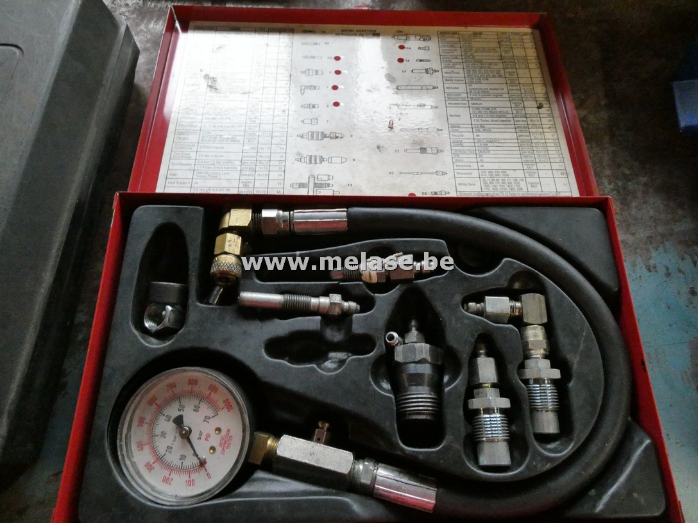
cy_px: 262
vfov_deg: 56.8
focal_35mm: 24
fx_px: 484
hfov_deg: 71.6
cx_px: 349
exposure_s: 1/60
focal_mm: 4.3
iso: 1000
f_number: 3.3
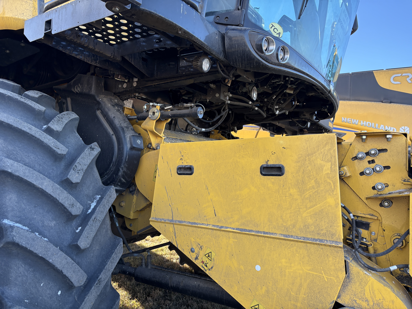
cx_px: 206
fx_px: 309
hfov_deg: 67.3
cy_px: 154
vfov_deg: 53.1
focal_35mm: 26
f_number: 1.6
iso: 50
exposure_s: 1/357
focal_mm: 5.96
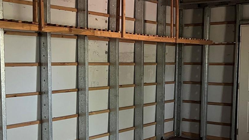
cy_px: 94
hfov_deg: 37.4
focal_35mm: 55
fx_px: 363
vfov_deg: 21.8
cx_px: 167
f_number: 1.6
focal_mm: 5.1
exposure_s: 1/30
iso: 800
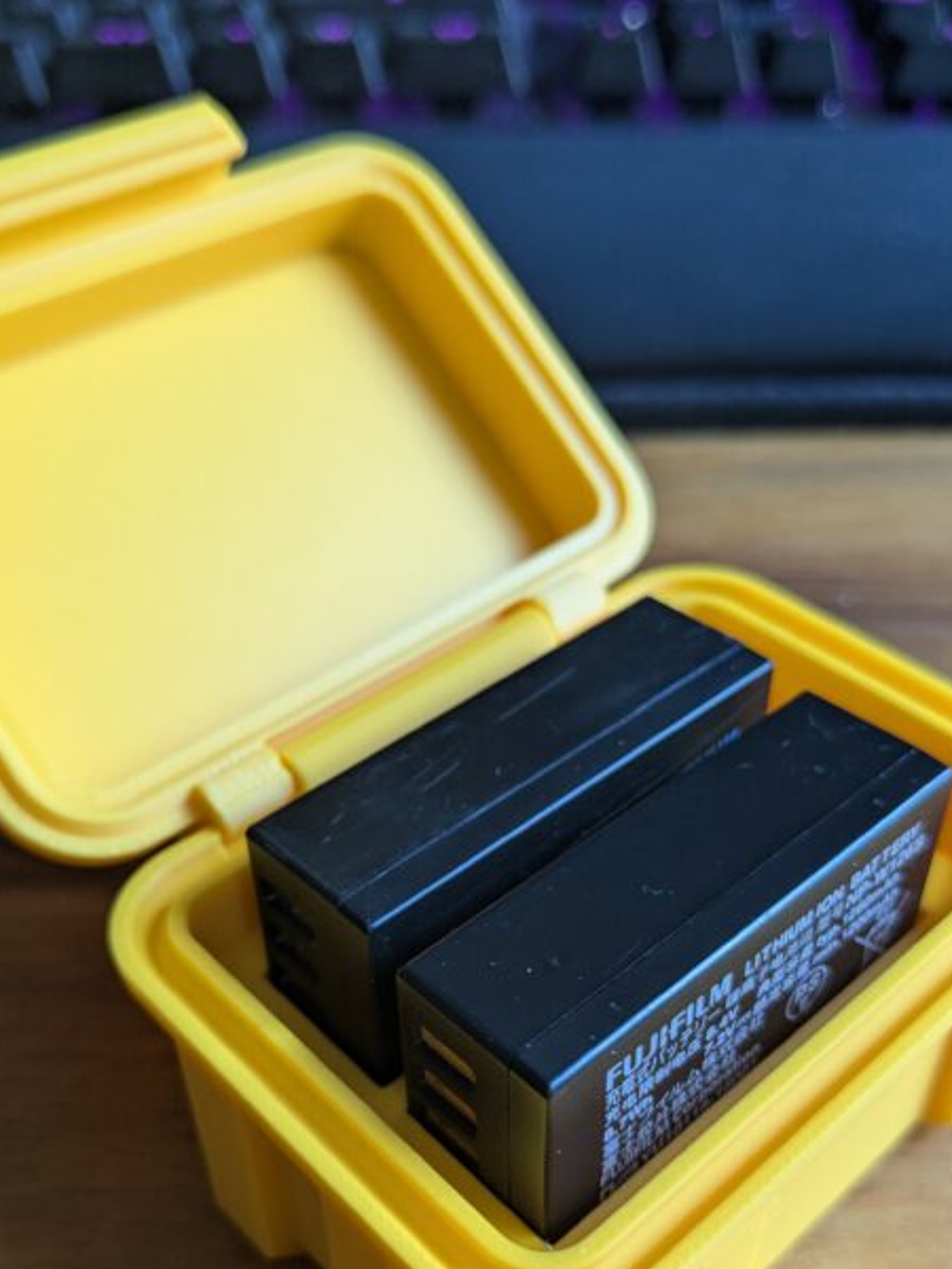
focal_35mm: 36
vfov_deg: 50.7
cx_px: 501
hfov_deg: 39.6
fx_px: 1320
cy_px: 810
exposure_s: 1/33.3
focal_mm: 4.38
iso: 90
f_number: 1.73
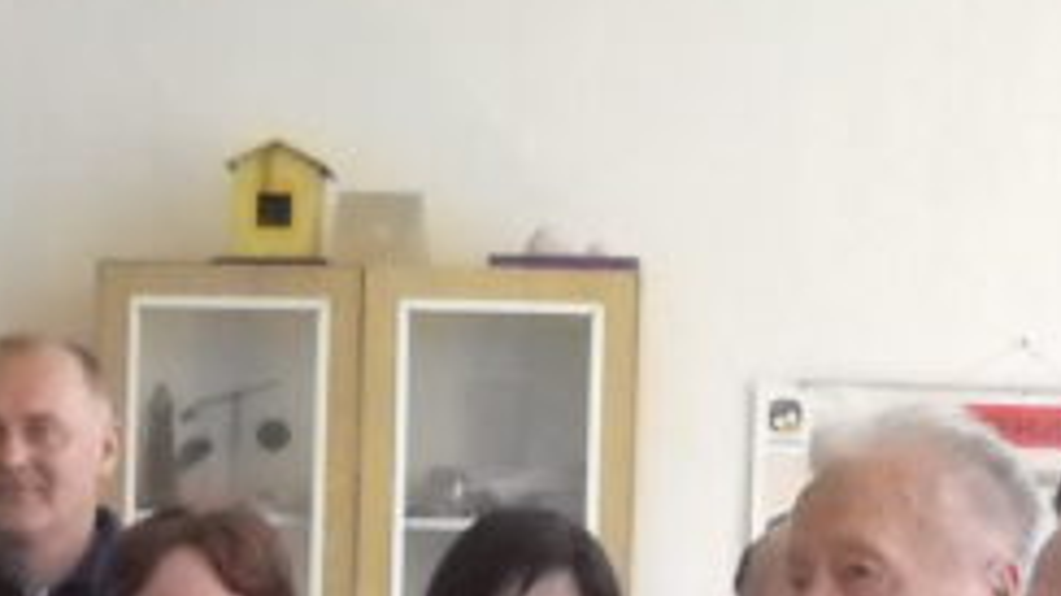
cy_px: 988
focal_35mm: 141
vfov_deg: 8.3
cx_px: -52
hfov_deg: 14.9
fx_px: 3965
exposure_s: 1/114
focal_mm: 6.72
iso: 800
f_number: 3.1
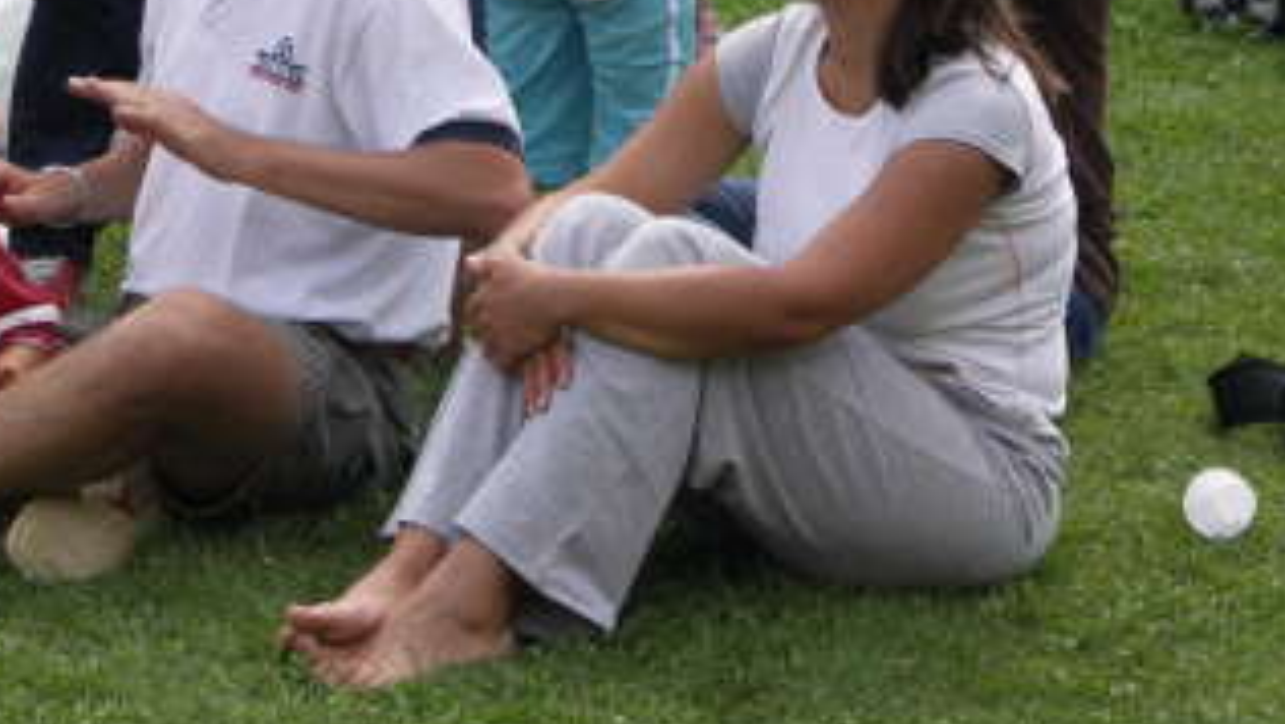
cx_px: 394
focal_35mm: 182
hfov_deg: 11.8
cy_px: 130
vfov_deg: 6.7
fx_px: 6203
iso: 50
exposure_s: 1/200
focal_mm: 26.6
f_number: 4
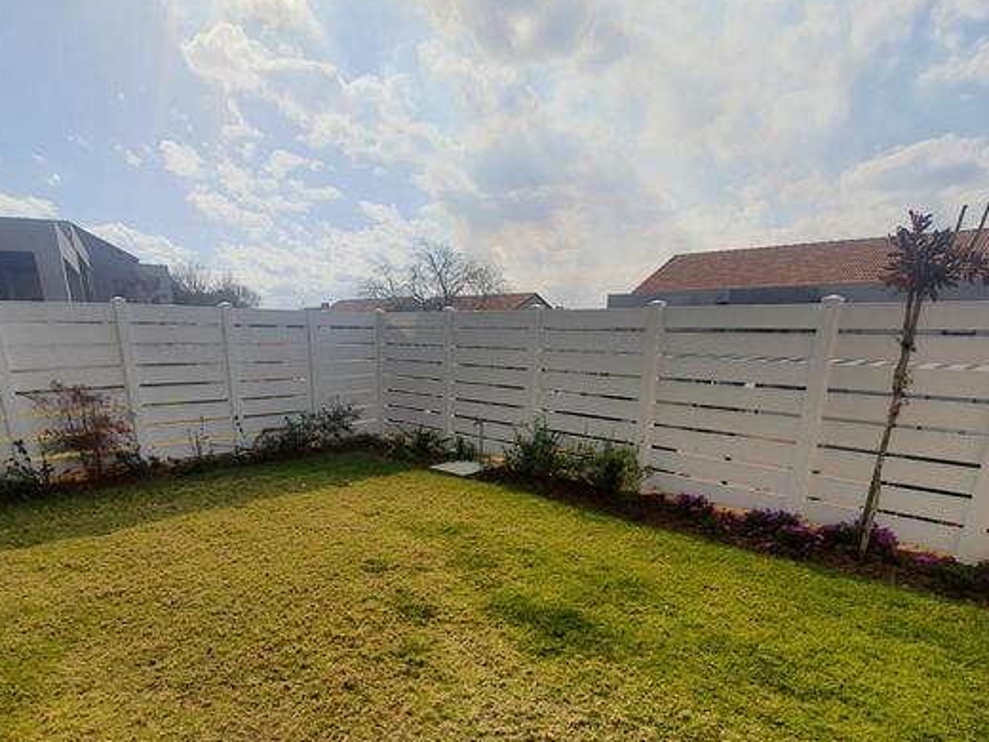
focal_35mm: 20
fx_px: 571
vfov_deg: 63.2
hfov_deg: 81.5
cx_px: 443
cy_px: 531
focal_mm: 1.74
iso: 50
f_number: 2.2
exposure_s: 1/1812
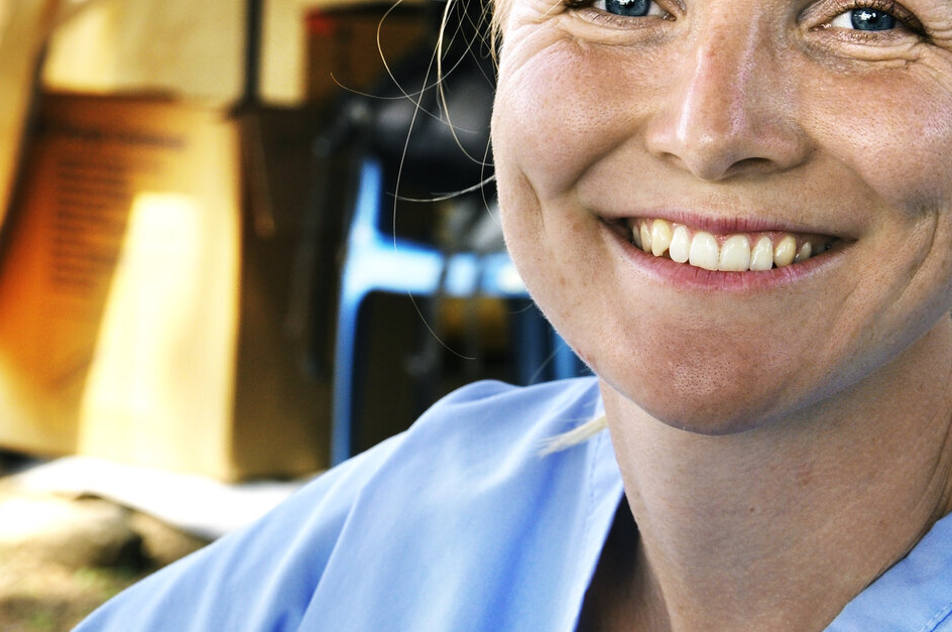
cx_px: 743
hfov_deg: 14.3
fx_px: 3779
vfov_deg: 9.5
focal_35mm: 143
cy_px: 142
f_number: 6.7
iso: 250
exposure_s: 1/250
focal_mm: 45
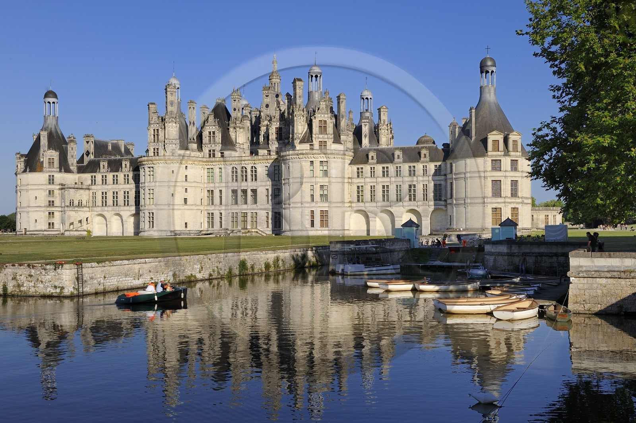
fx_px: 794
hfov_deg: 43.6
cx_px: 318
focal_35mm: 45
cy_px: 212
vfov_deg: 29.8
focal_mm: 45
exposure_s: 1/160
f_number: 16
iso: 200
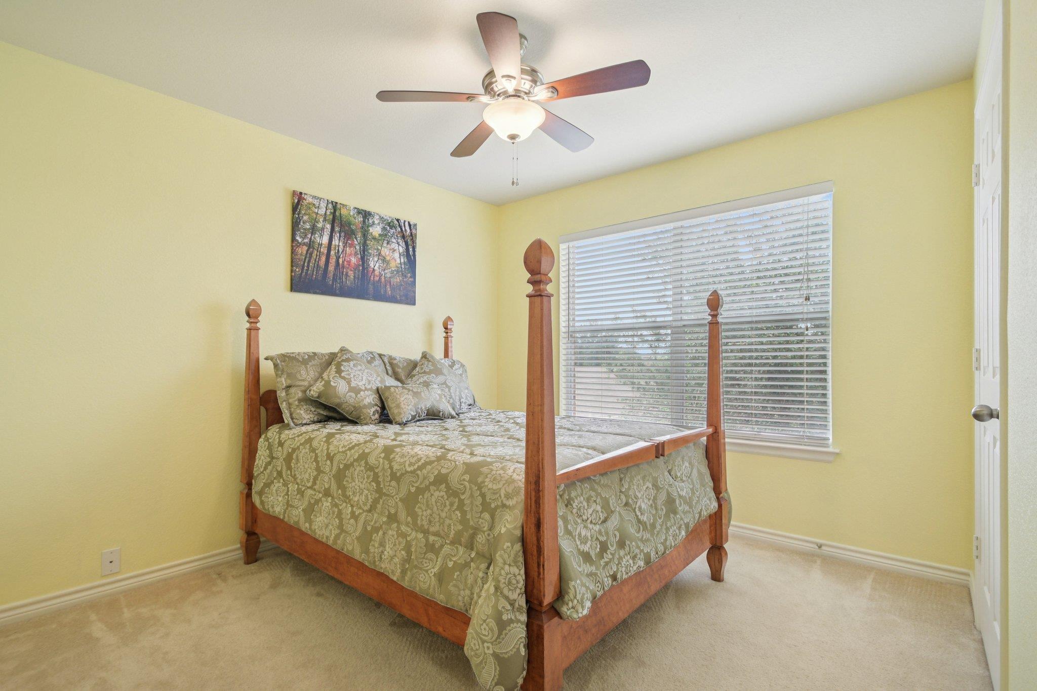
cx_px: 518
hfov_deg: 100.4
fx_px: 432
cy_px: 346
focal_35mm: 15
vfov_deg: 77.3
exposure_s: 1/13
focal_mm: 10
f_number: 8
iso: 400
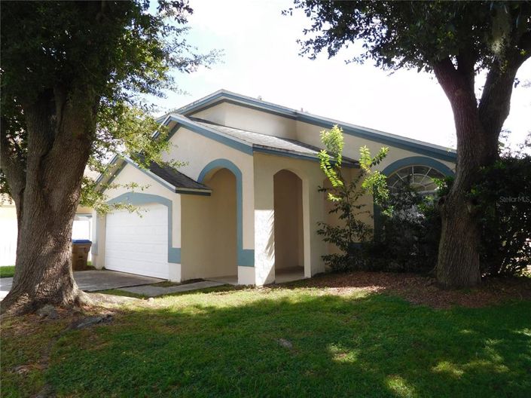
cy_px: 199
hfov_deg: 69.4
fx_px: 383
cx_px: 266
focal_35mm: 25
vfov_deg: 54.8
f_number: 3.4
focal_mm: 4.5
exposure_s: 1/400
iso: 125
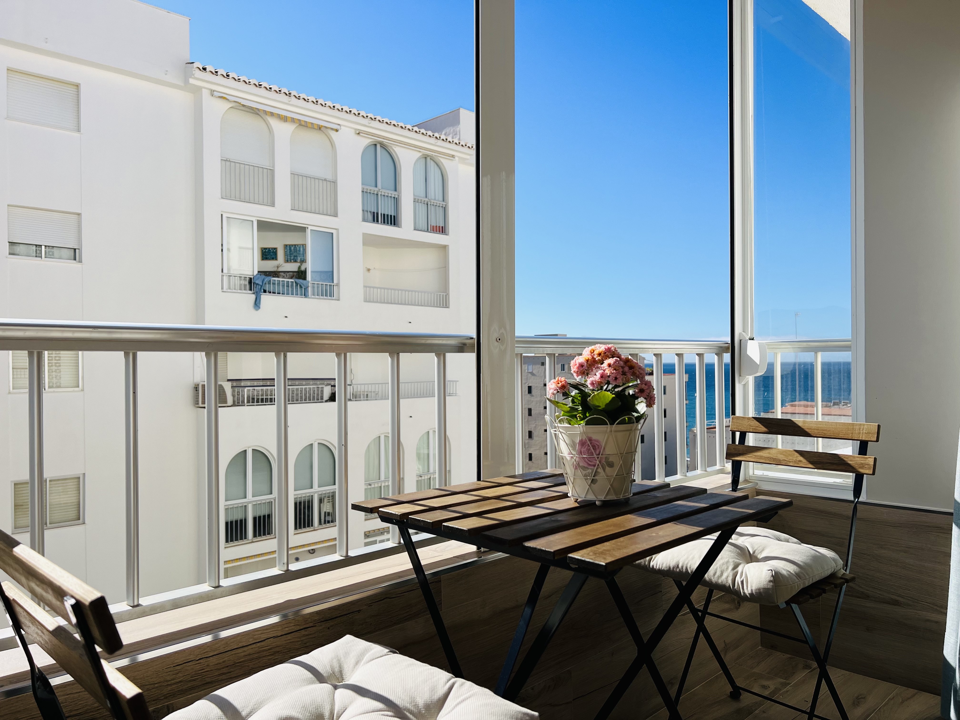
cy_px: 360
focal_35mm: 26
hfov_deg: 67.3
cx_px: 480
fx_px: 721
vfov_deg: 53.1
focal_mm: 5.7
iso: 50
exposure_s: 1/5587
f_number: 1.5
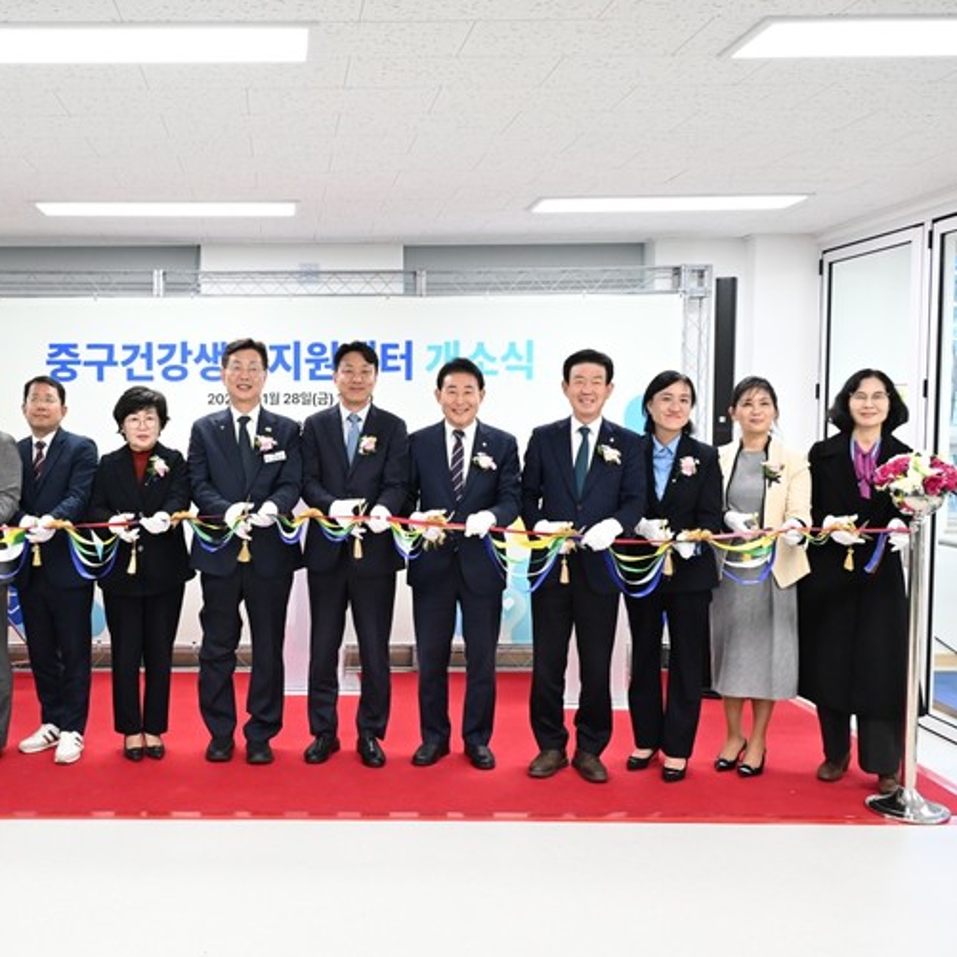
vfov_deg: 48.9
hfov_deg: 47.4
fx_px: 1053
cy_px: 484
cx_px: 263
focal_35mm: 34
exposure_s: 1/160
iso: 3200
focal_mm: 25.5
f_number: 5.6
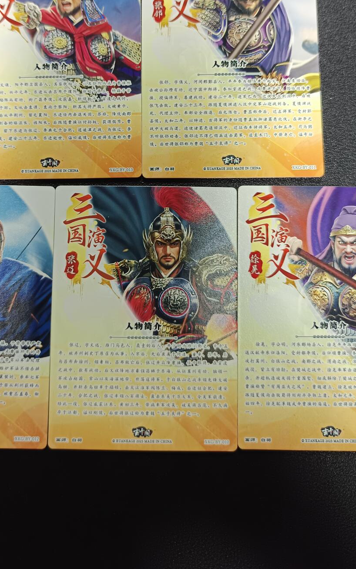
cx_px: 151
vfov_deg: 54.2
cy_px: 189
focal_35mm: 35
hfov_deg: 36.2
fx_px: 543
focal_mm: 5.31
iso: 613
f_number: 1.7
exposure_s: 1/50
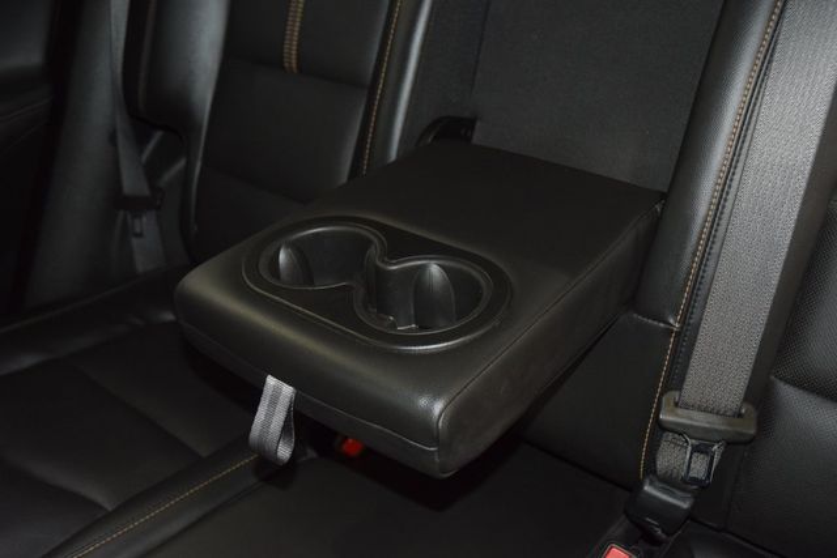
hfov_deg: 51.3
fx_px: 872
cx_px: 418
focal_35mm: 38
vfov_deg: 35.5
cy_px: 279
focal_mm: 25
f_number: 3.8
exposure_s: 1/30
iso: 1800
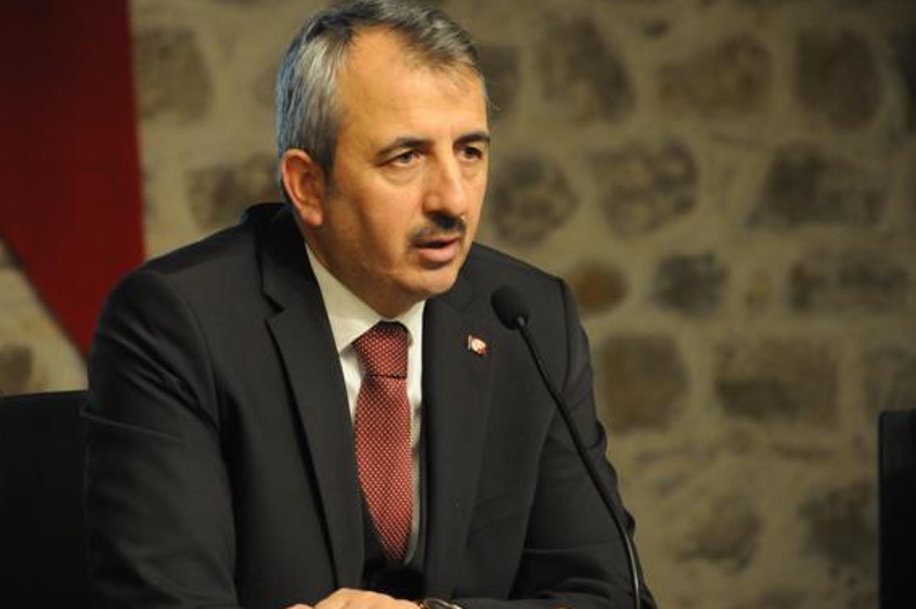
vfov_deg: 5.3
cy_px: 297
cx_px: 453
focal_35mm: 261
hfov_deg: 7.9
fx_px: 6635
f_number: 6.3
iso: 1600
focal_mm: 160
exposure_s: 1/50
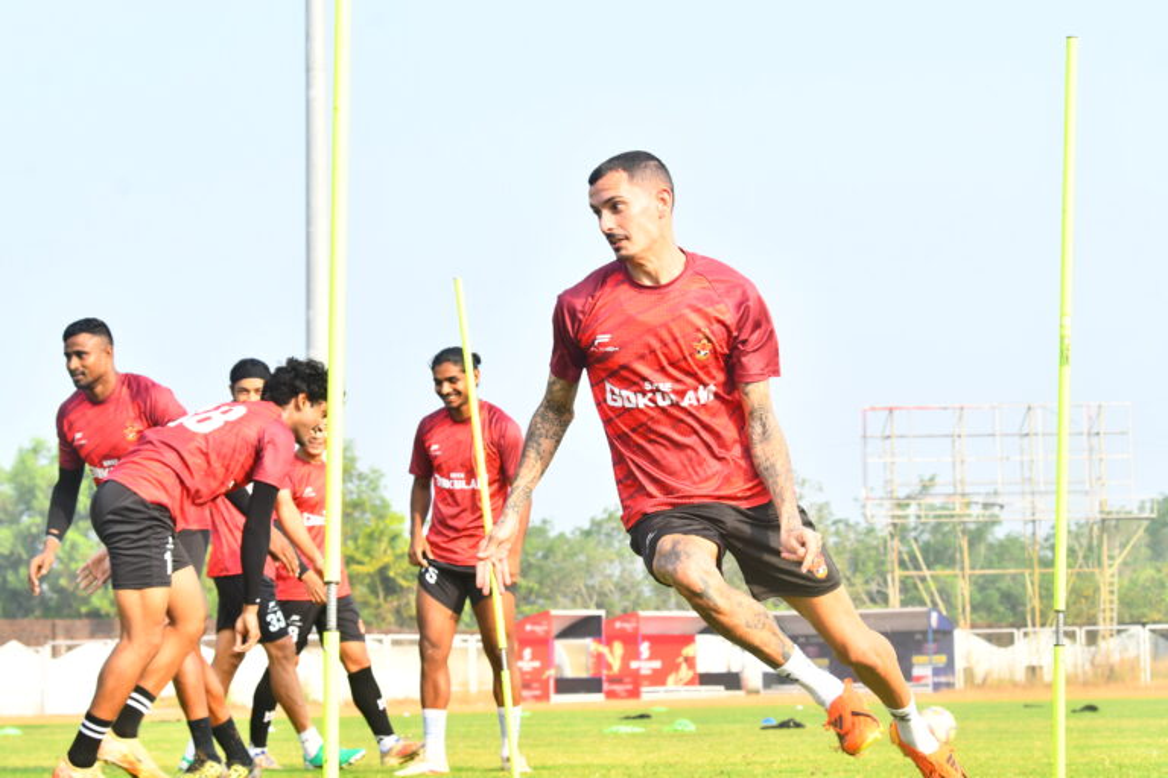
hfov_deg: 19.5
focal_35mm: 105
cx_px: 584
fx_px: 3406
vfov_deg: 13.0
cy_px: 389
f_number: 7.1
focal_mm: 70
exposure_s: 1/500
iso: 500
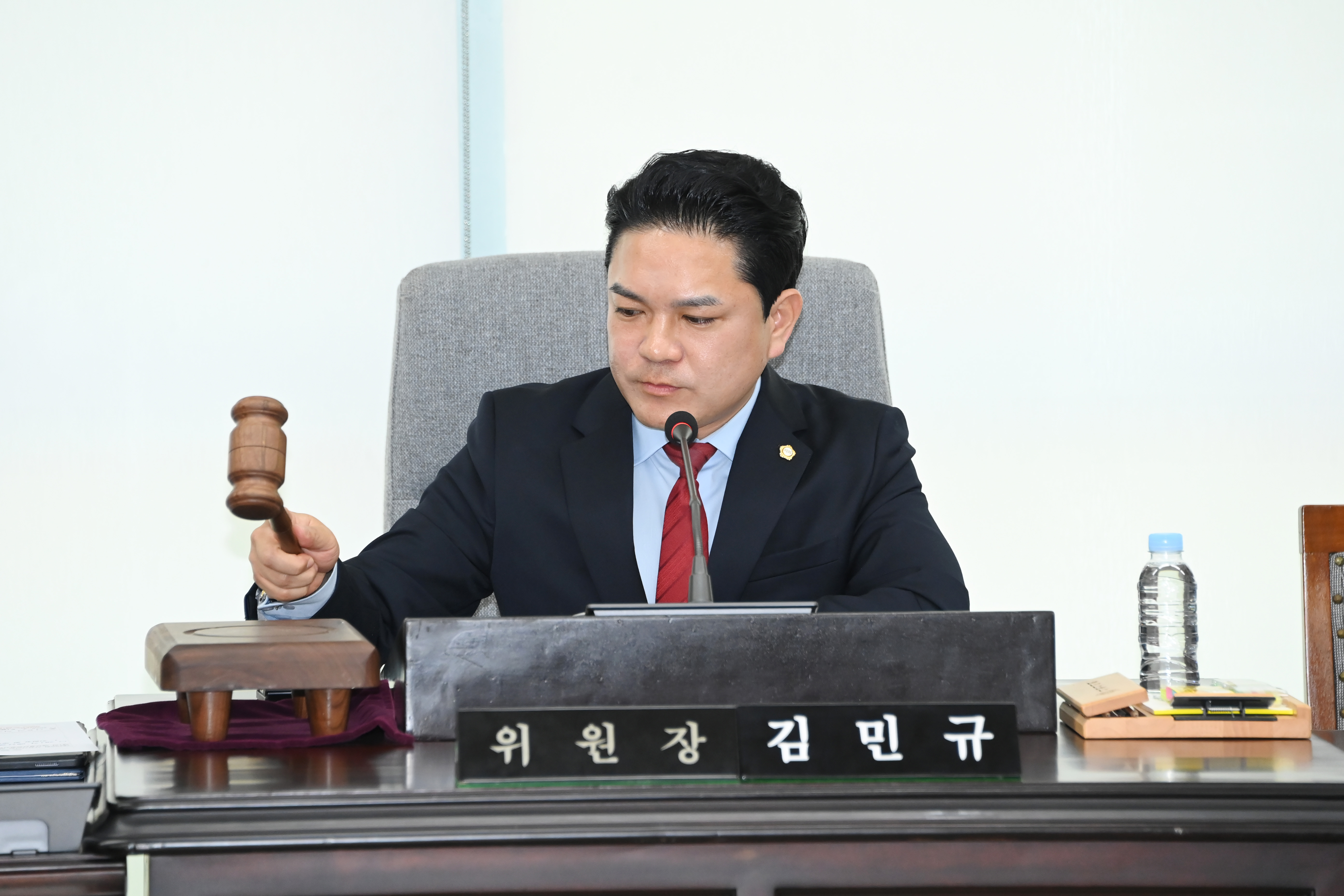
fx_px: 7839
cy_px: 448
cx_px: 672
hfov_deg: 9.8
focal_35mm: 210
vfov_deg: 6.5
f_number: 6.3
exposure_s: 1/250
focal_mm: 210
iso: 3200
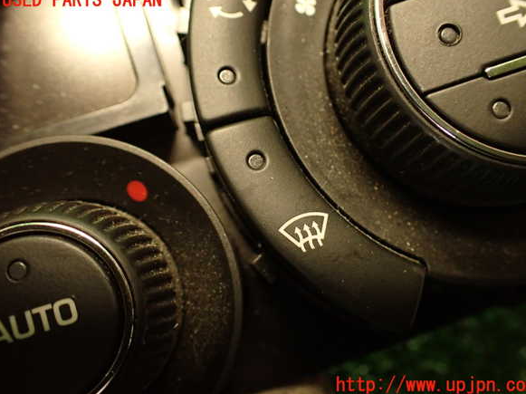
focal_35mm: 31
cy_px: 193
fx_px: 471
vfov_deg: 45.4
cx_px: 269
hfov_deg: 58.4
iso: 640
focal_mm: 5.4
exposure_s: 1/30
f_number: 2.3
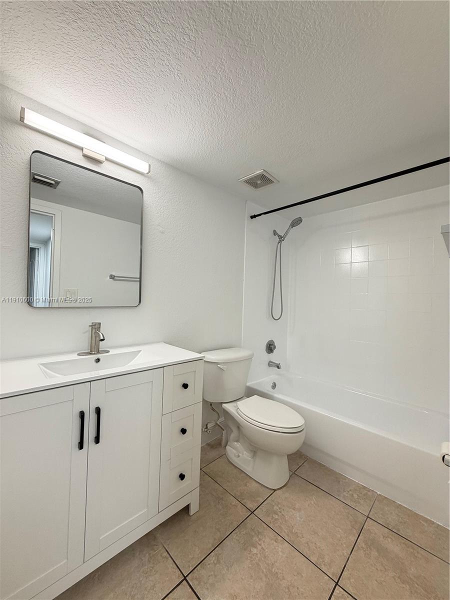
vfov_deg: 102.1
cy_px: 300
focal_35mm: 14
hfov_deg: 85.7
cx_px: 225
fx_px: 243
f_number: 2.2
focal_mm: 2.22
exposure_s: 1/60
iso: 200
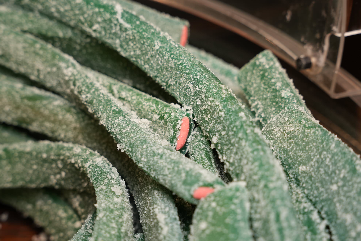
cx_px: 180
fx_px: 712
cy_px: 122
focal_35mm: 71
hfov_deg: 28.5
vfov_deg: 19.2
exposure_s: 1/160
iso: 640
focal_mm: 70
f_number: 7.1
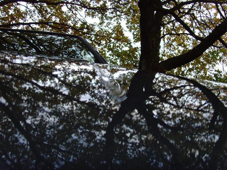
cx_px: 114
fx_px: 256
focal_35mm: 39
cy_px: 85
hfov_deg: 47.9
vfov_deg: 36.8
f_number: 3.5
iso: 200
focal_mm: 6.6
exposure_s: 1/45
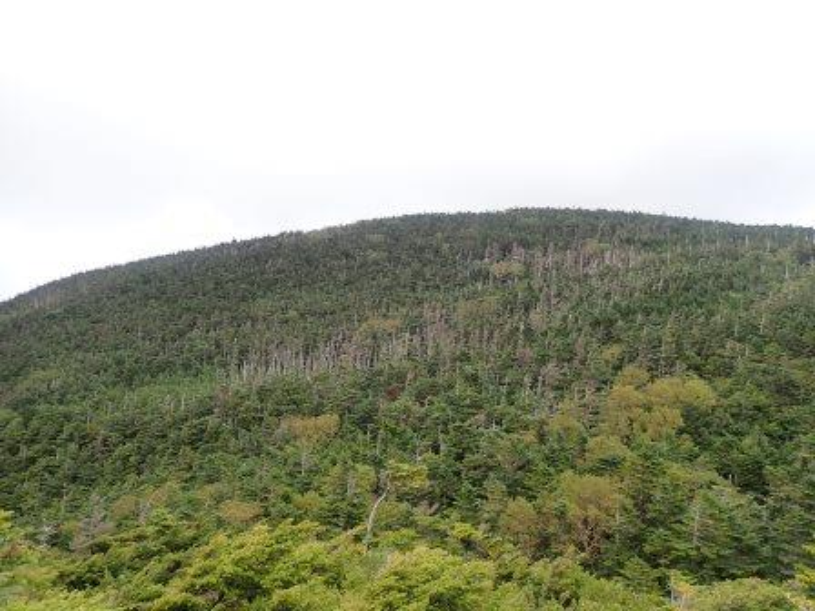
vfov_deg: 54.9
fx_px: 589
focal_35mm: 25
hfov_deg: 69.4
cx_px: 408
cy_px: 306
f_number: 2.8
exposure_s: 1/320
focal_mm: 4.5
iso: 100
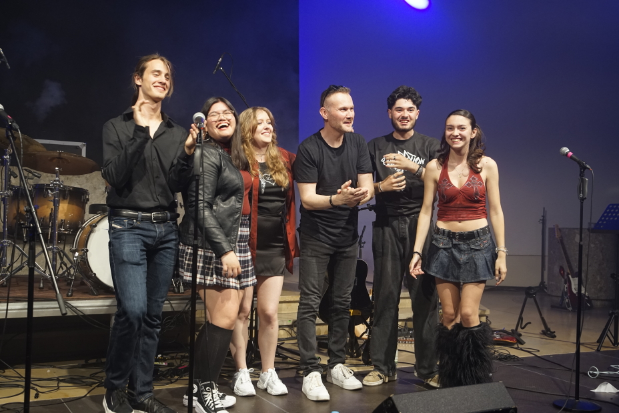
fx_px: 739
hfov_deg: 45.4
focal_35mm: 43
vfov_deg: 31.2
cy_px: 206
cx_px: 310
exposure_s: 1/160
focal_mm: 43
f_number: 4
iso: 1250
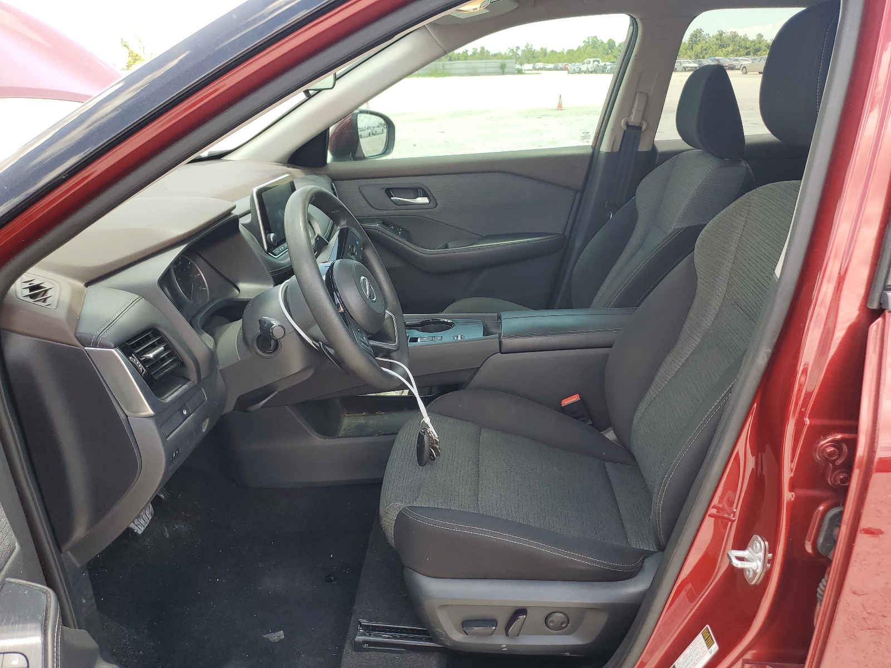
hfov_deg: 67.3
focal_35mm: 26
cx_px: 446
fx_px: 669
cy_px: 334
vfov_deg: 53.1
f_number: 1.5
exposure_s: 1/294
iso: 50
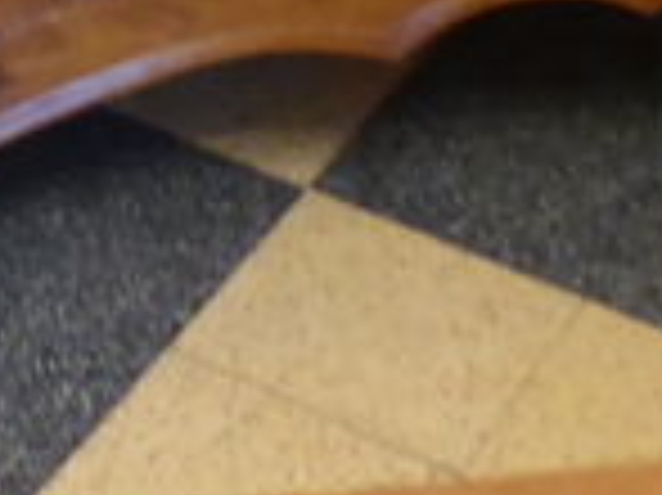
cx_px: -554
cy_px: -630
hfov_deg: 10.8
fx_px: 3248
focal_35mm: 170
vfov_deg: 8.1
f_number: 3.3
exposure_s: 1/5
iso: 400
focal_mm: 4.3
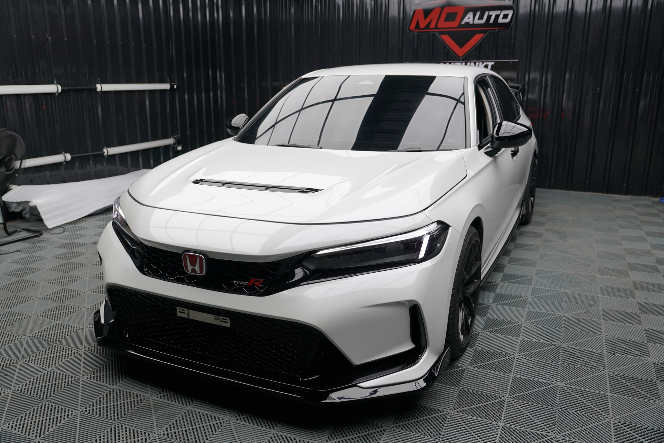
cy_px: 222
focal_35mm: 30
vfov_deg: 43.6
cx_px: 332
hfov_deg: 61.9
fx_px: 553
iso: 200
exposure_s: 1/160
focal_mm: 30
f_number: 4
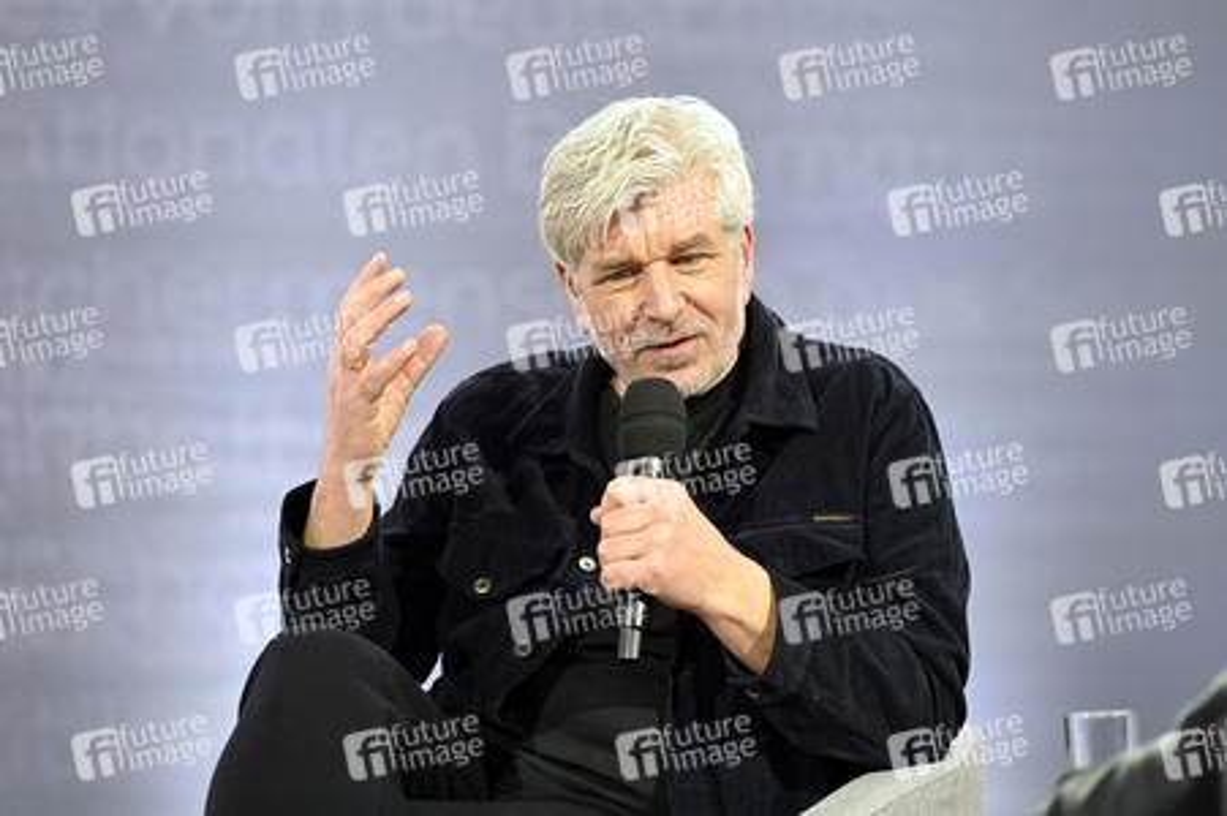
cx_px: 614
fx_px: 5619
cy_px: 408
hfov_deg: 12.5
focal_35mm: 165
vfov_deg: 8.3
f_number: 3.2
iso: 400
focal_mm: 165
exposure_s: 1/500
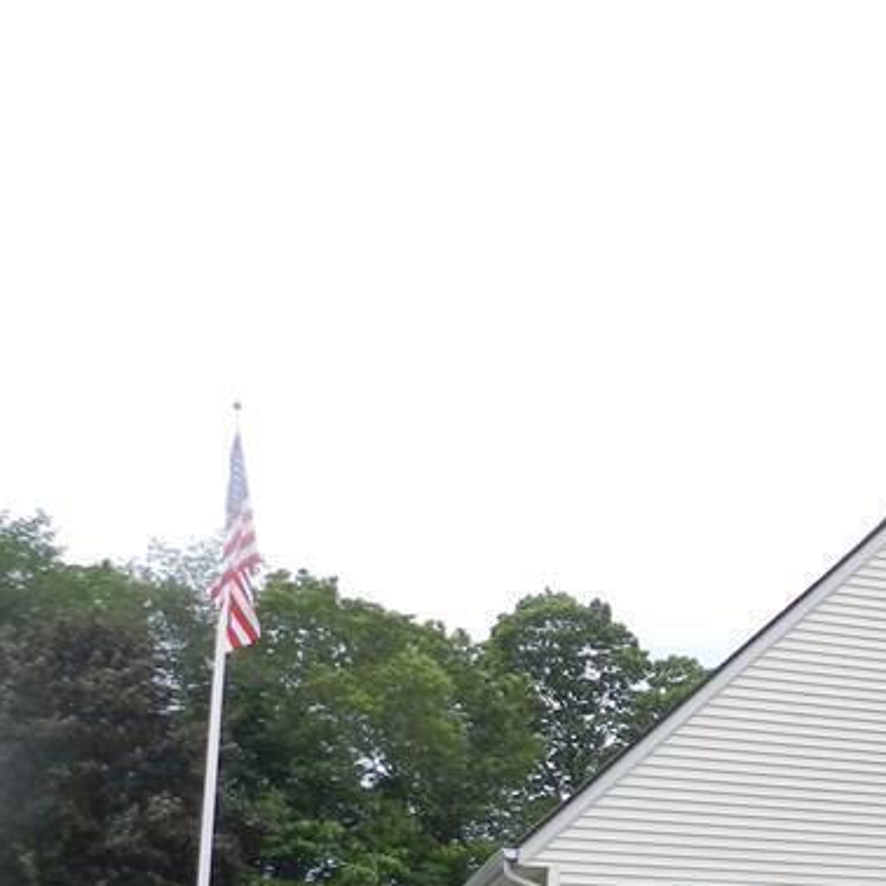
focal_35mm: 55
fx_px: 1593
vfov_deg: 29.2
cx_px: 973
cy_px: 872
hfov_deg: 28.3
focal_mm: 4
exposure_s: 1/400
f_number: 3.4
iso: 160
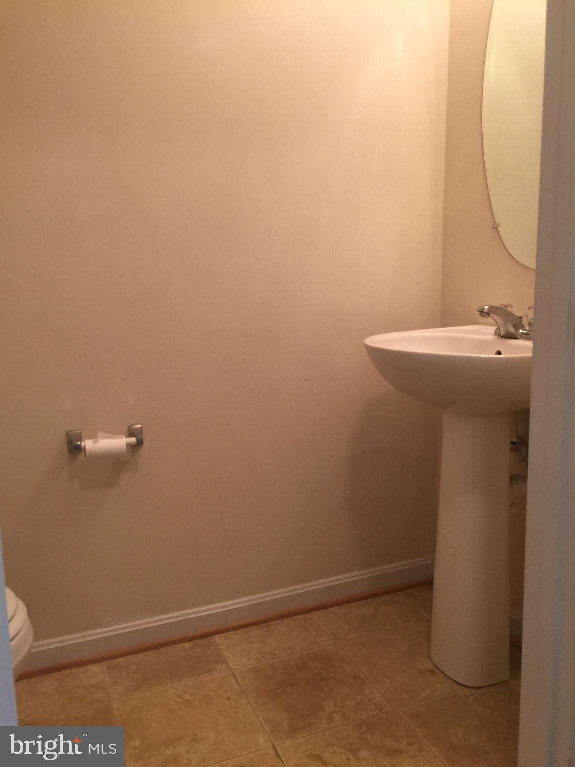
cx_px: 288
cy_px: 384
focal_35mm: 29
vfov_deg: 61.7
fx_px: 642
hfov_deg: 48.2
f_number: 2.2
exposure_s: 1/15
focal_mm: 4.15
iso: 32
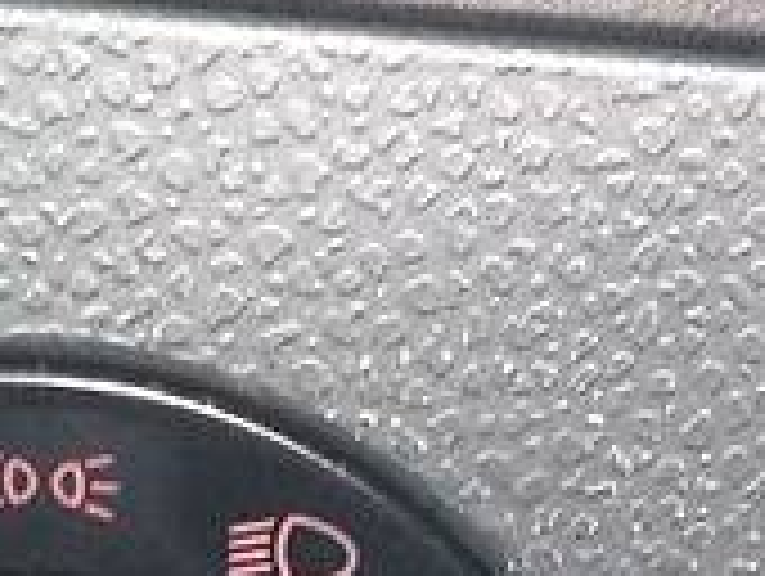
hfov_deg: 12.7
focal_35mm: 155
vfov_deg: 9.4
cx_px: 351
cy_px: 819
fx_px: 3430
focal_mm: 4.1
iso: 250
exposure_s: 1/20
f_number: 2.4
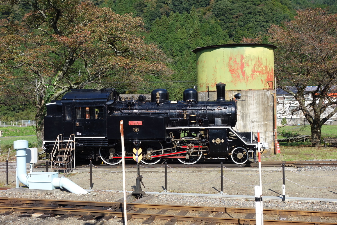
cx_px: 168
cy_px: 112
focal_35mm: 49
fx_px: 459
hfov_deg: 40.3
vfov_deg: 27.5
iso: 125
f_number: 5.6
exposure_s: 1/320
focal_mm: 18.02
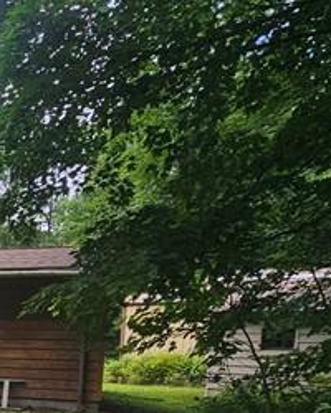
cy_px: 393
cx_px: -346
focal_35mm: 52
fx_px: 637
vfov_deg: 33.5
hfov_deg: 18.2
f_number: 2.2
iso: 50
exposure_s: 1/1076
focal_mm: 2.2
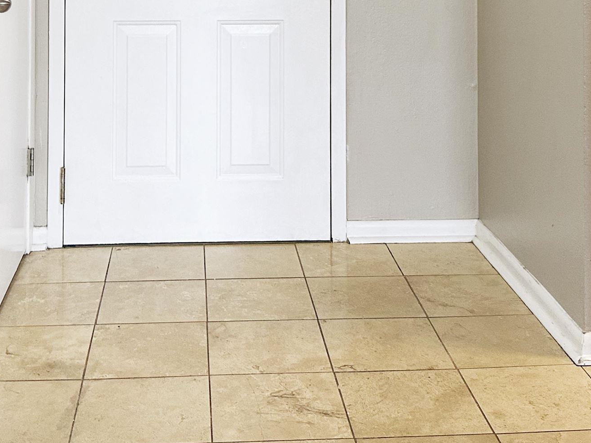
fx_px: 956
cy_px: -15
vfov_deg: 24.7
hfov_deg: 34.3
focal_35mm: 56
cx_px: 241
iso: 200
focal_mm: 6.86
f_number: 1.78
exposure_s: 1/120
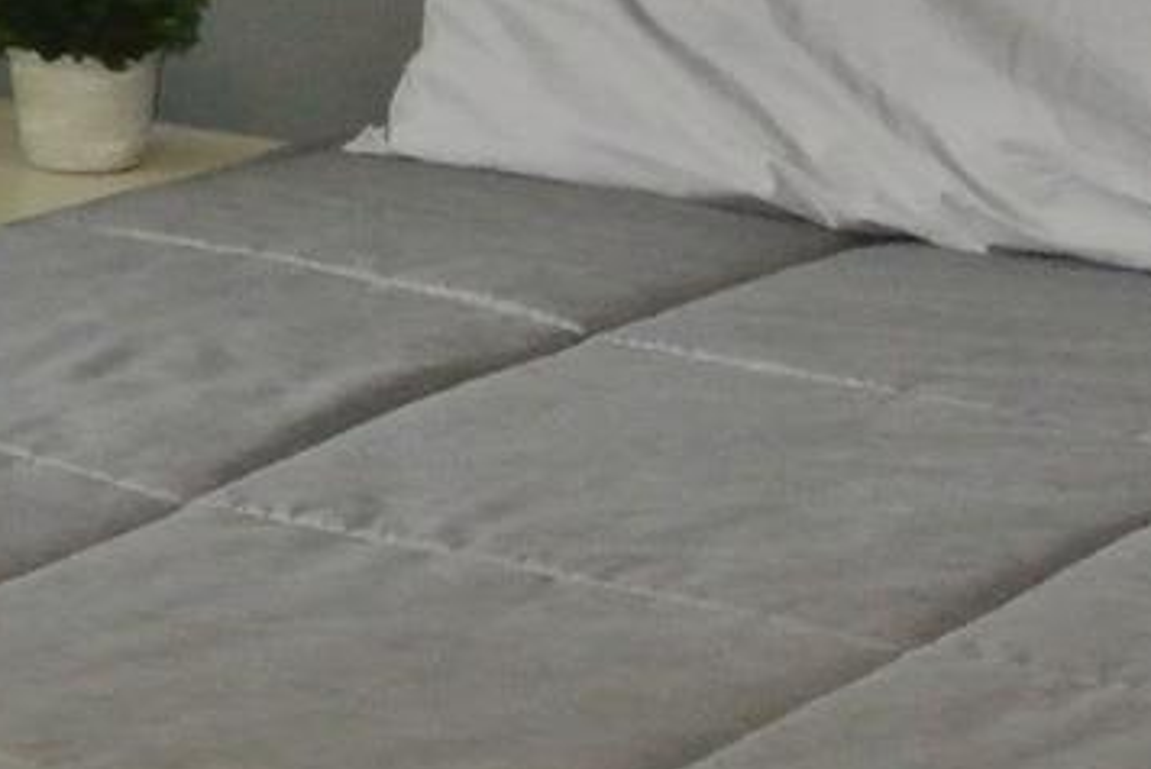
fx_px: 6623
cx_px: -197
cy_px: 213
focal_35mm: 207
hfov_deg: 9.8
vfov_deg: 6.6
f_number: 4
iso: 1400
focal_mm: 13.6
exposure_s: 1/60
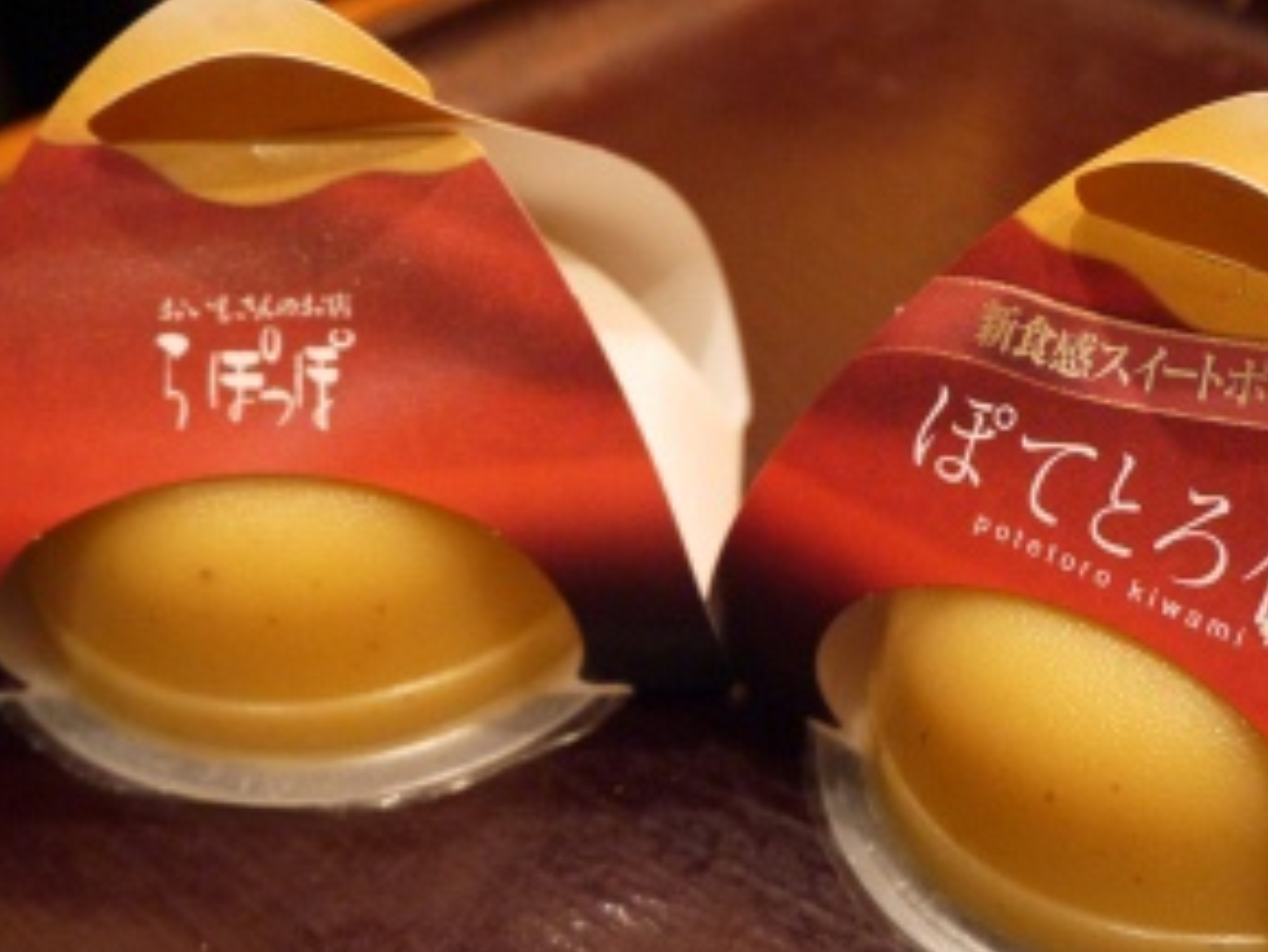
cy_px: 491
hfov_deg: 31.1
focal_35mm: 62
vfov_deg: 23.7
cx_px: 777
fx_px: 2272
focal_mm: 20
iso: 1600
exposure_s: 1/20
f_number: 4.4
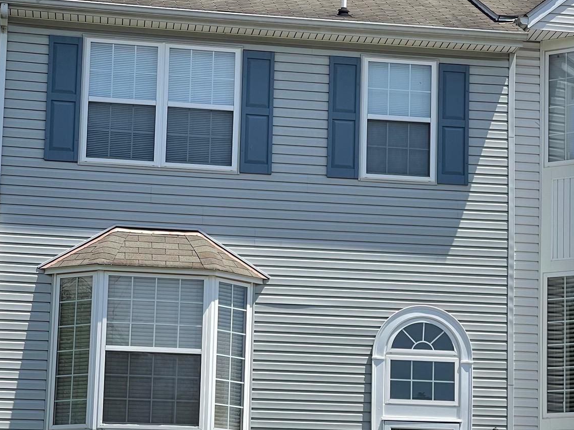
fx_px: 1923
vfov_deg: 12.7
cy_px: 293
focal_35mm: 116
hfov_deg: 16.9
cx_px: 404
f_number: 2.2
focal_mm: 7.5
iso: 20
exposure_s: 1/1033
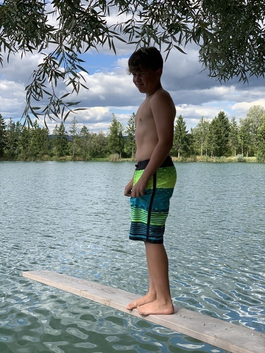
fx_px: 531
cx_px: 132
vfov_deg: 36.8
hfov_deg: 28.0
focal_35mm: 52
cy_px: 176
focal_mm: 6
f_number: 2.4
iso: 16
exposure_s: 1/705
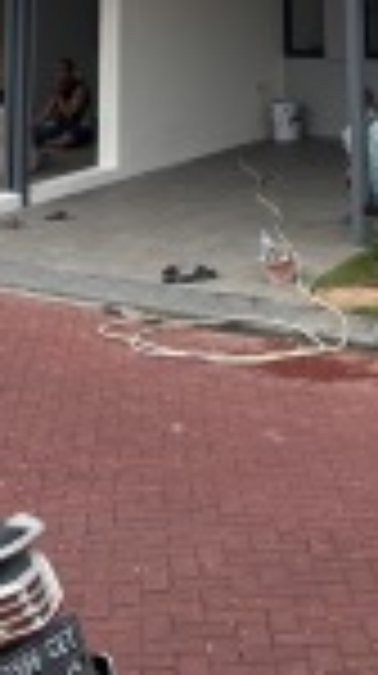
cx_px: 241
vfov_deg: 21.1
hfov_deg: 13.8
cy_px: -310
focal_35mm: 87
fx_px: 1555
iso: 50
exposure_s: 1/1263
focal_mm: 5.96
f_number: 1.6
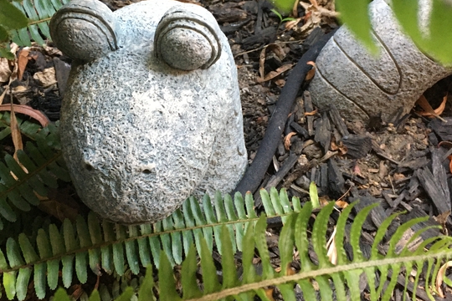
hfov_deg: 43.6
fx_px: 565
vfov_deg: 29.7
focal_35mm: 45
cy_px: 110
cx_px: 217
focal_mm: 4.15
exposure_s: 1/30
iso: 200
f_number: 2.2
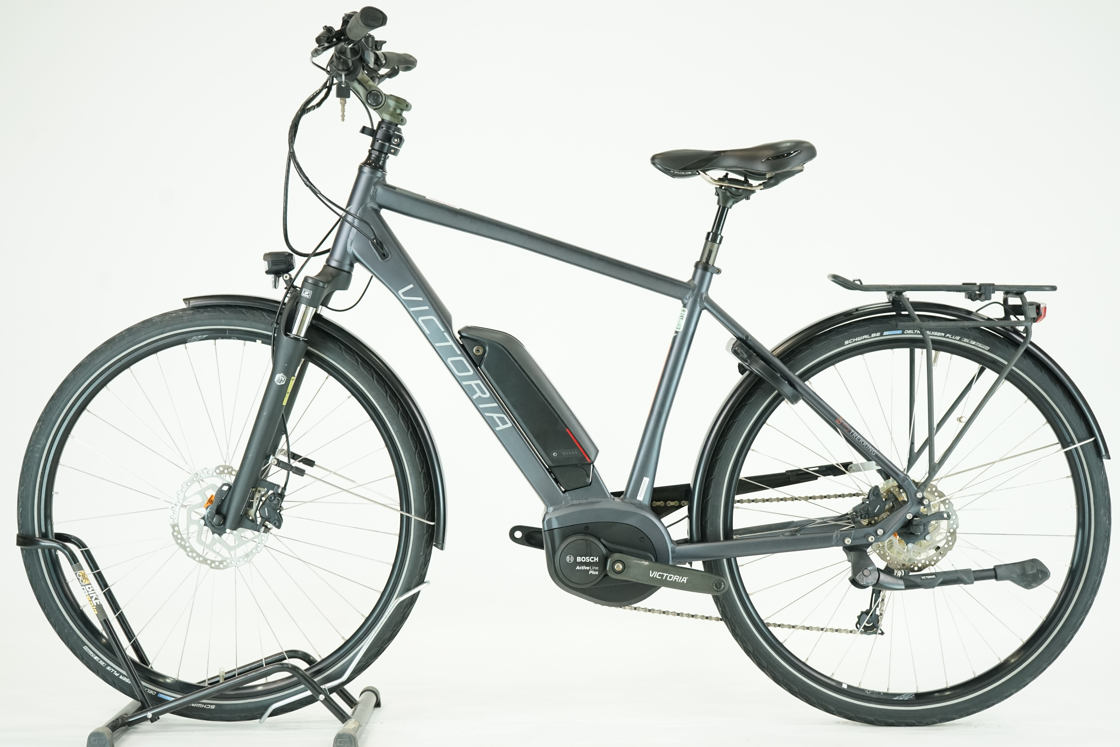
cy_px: 374
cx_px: 560
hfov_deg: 35.1
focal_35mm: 57
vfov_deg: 23.8
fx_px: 1773
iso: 2000
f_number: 5
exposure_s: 1/200
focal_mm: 57
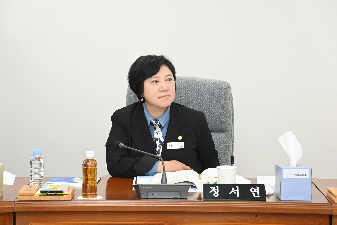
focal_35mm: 120
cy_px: 112
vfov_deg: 11.4
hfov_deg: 17.1
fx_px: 1123
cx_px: 168
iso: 3200
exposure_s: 1/250
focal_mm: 120
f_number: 6.3
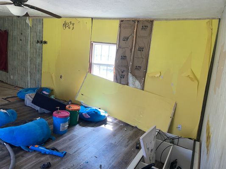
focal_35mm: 26
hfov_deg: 67.3
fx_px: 170
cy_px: 84
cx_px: 113
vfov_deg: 53.1
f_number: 1.6
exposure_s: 1/121
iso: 40
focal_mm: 4.2
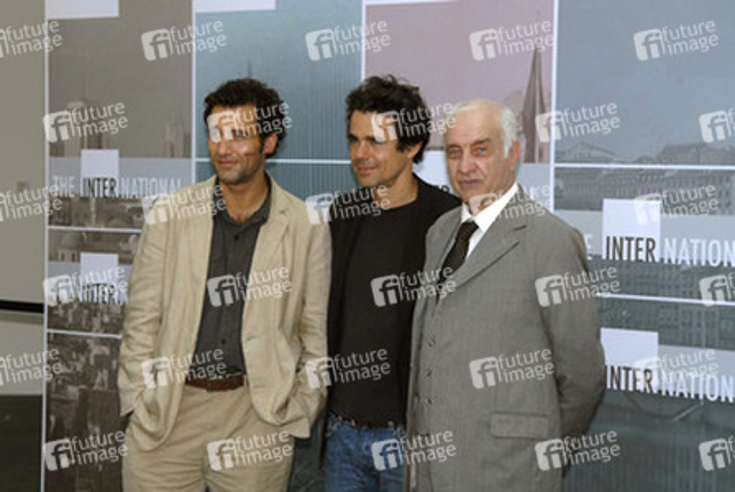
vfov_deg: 18.2
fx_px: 1533
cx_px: 368
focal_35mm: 75
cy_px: 246
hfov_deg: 27.0
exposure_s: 1/100
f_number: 5.6
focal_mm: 50
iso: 400
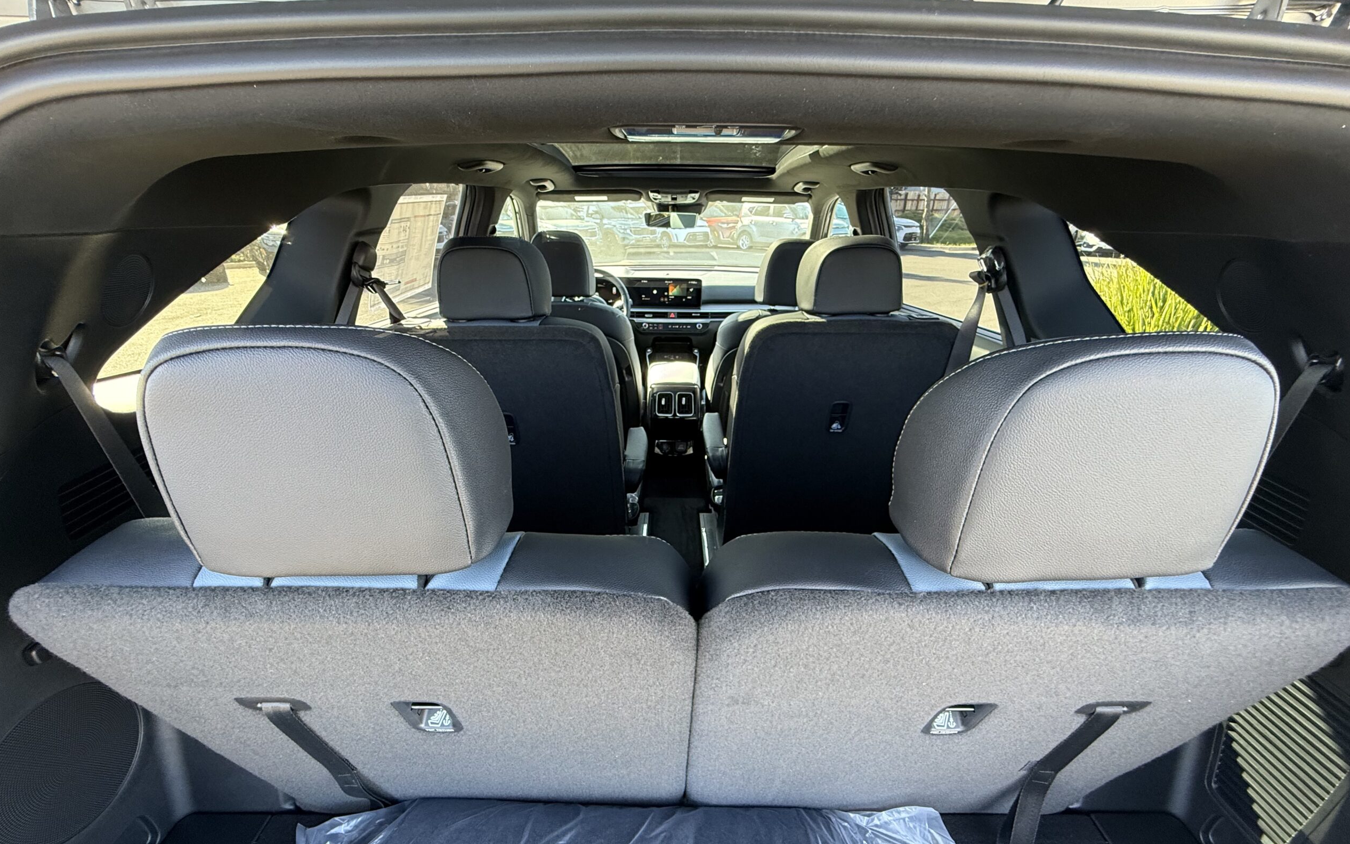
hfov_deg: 101.5
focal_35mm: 15
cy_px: 508
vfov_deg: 74.0
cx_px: 676
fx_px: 552
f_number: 2.2
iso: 320
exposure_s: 1/99
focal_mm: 2.22
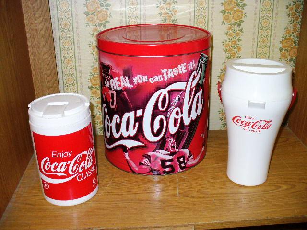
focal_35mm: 37
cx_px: 154
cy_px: 115
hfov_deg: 50.1
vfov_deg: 38.7
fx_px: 328
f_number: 2.8
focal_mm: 6.1
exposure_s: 1/30
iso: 100
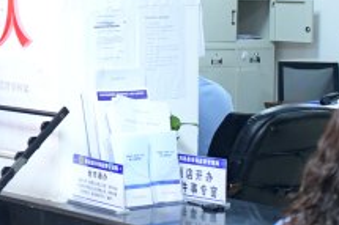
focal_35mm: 123
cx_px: 121
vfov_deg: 11.1
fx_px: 1157
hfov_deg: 16.6
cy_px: 17
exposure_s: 1/60
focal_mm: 28
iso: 3200
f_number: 4
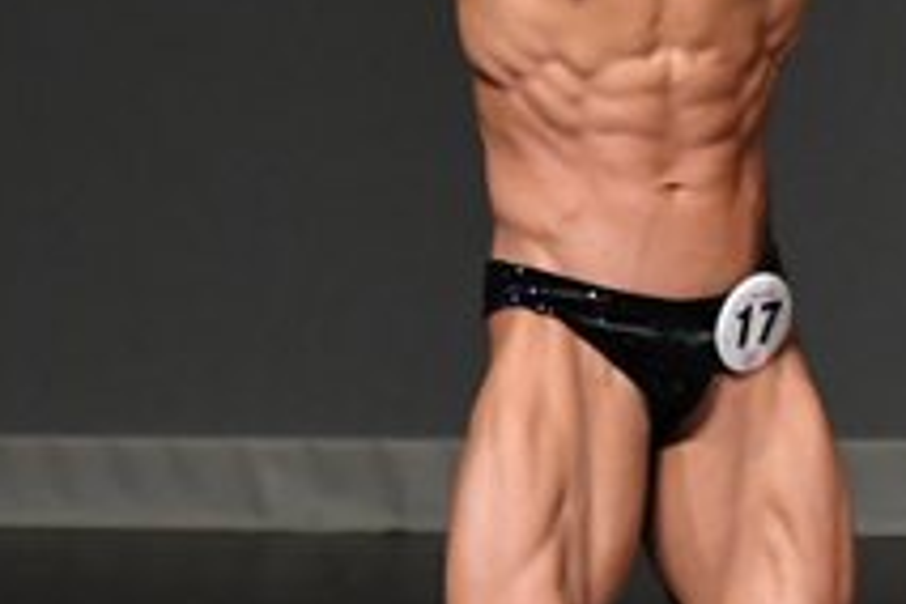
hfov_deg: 1.8
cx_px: 1461
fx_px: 28788
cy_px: 498
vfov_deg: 1.2
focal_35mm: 1144
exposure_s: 1/400
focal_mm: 210
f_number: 5.6
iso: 4000
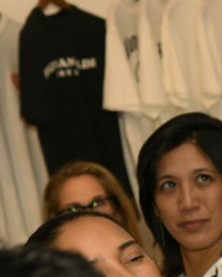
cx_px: 407
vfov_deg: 7.9
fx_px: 2002
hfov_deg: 6.2
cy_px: 104
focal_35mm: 244
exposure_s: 1/200
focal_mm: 78
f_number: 6.3
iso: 1600
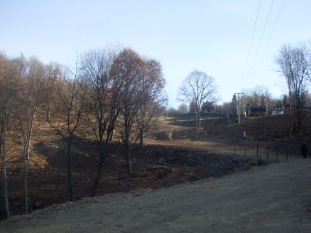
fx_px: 341
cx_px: 156
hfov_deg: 49.0
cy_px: 116
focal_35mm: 38
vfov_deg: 37.7
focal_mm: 6.3
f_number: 8.4
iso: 80
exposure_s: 1/90
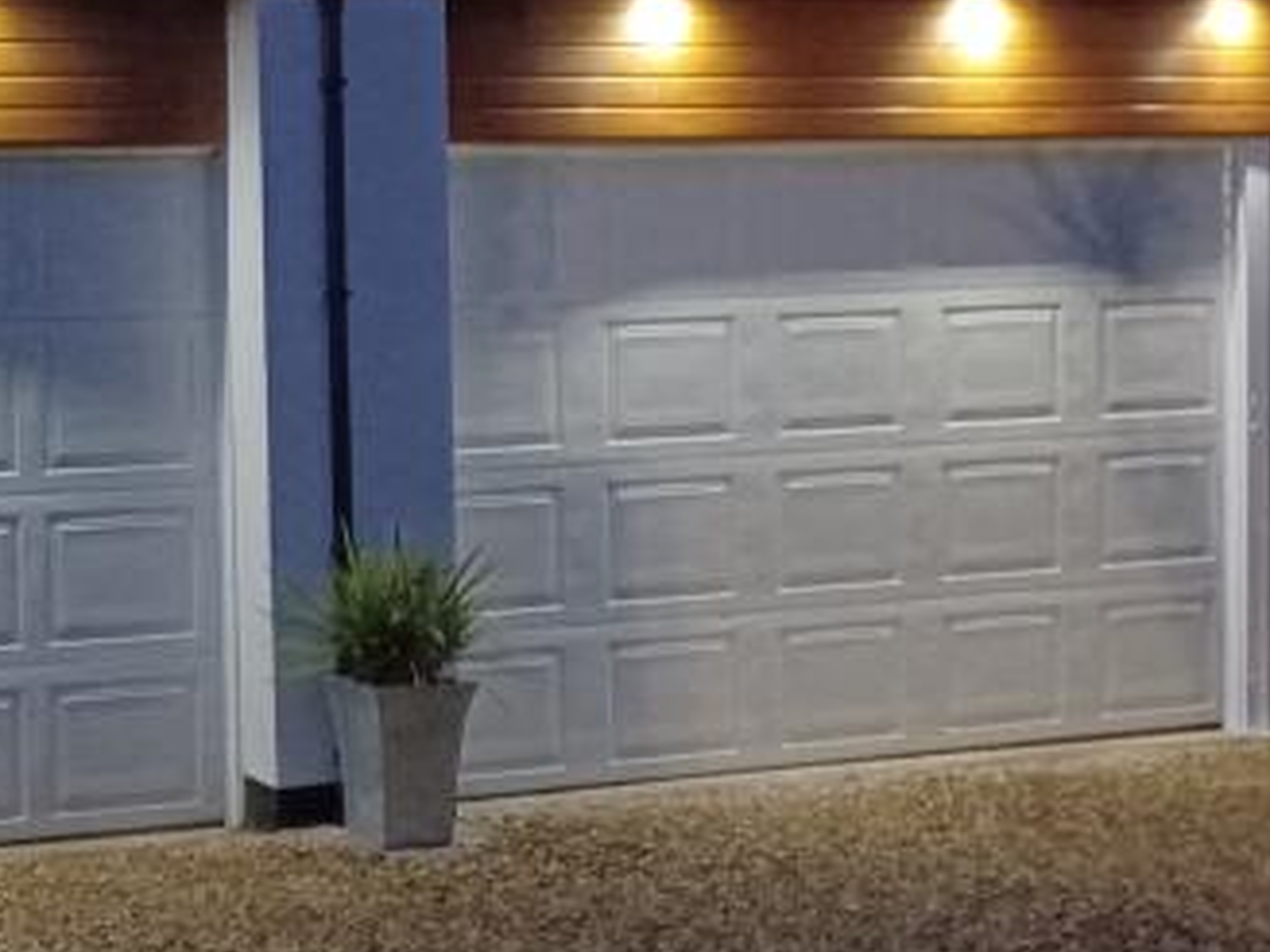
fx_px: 2862
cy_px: 383
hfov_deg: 24.1
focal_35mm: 78
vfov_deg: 18.9
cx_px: 39
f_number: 1.8
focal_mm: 4.6
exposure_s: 1/16.7
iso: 2000
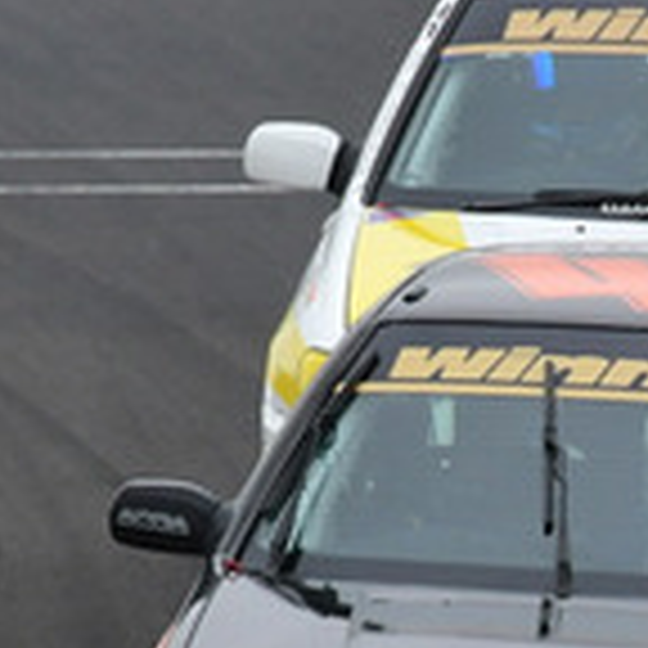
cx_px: 666
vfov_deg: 0.5
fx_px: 75058
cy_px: 423
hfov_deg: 0.5
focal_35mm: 3544
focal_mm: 500
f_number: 10
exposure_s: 1/640
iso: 640
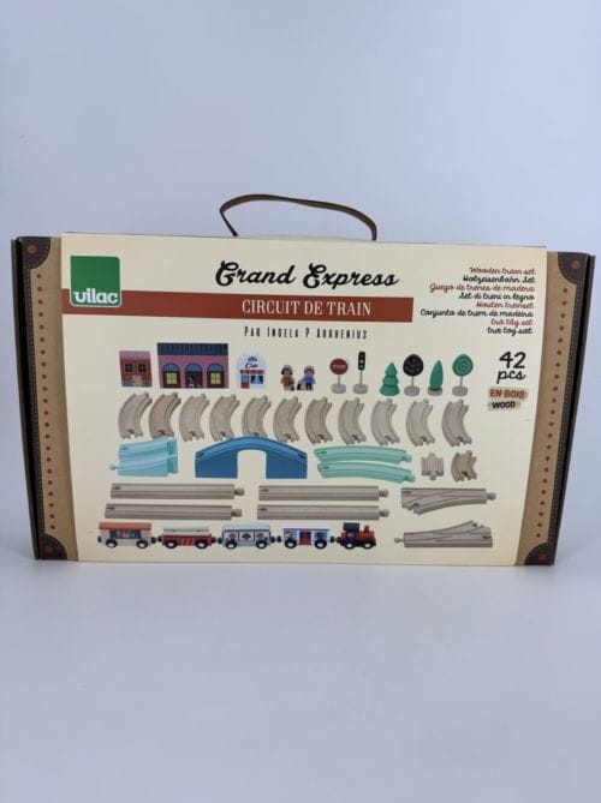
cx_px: 300
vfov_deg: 71.7
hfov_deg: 56.7
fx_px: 557
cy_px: 402
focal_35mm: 24
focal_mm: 6.76
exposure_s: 1/980
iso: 80
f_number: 1.78
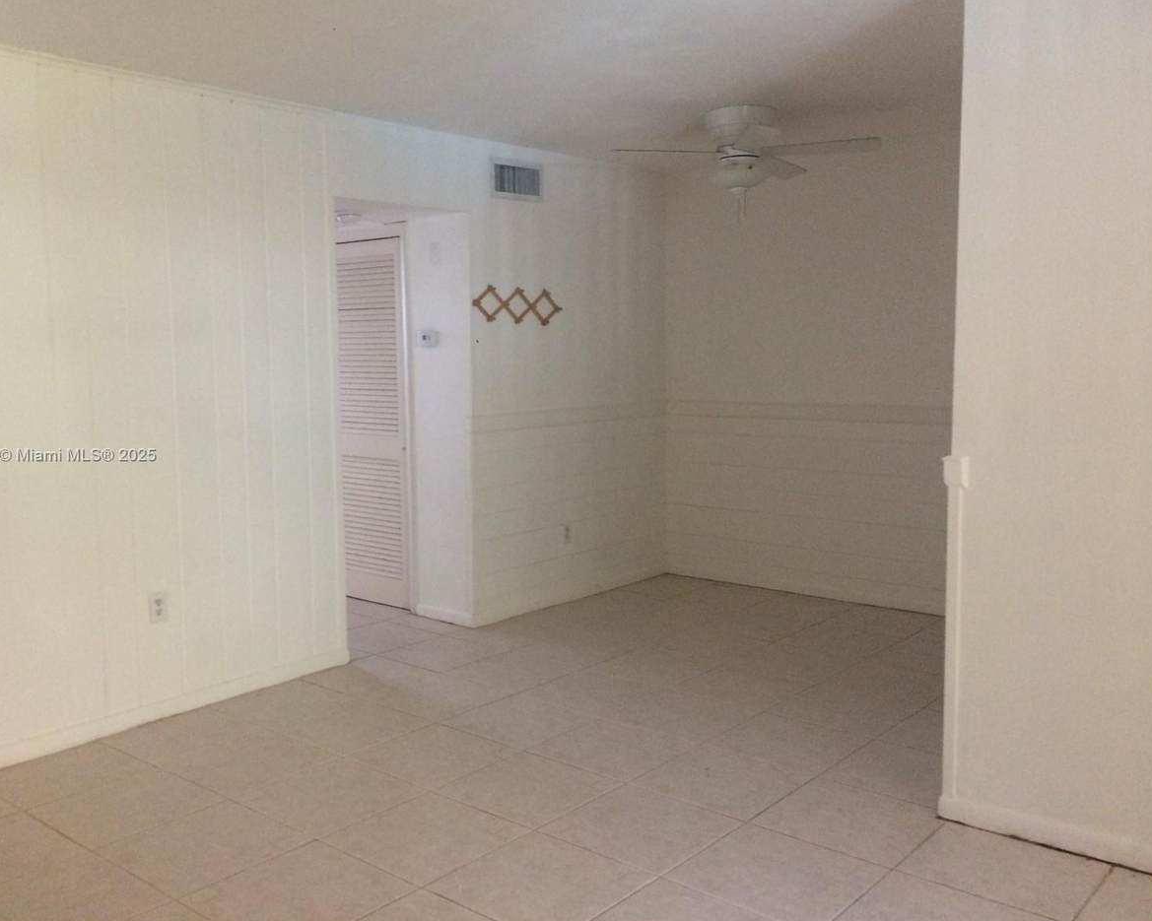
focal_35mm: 31
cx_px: 534
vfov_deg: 47.1
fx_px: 1057
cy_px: 456
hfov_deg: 57.1
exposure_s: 1/24
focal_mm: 4.15
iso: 320
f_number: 2.2
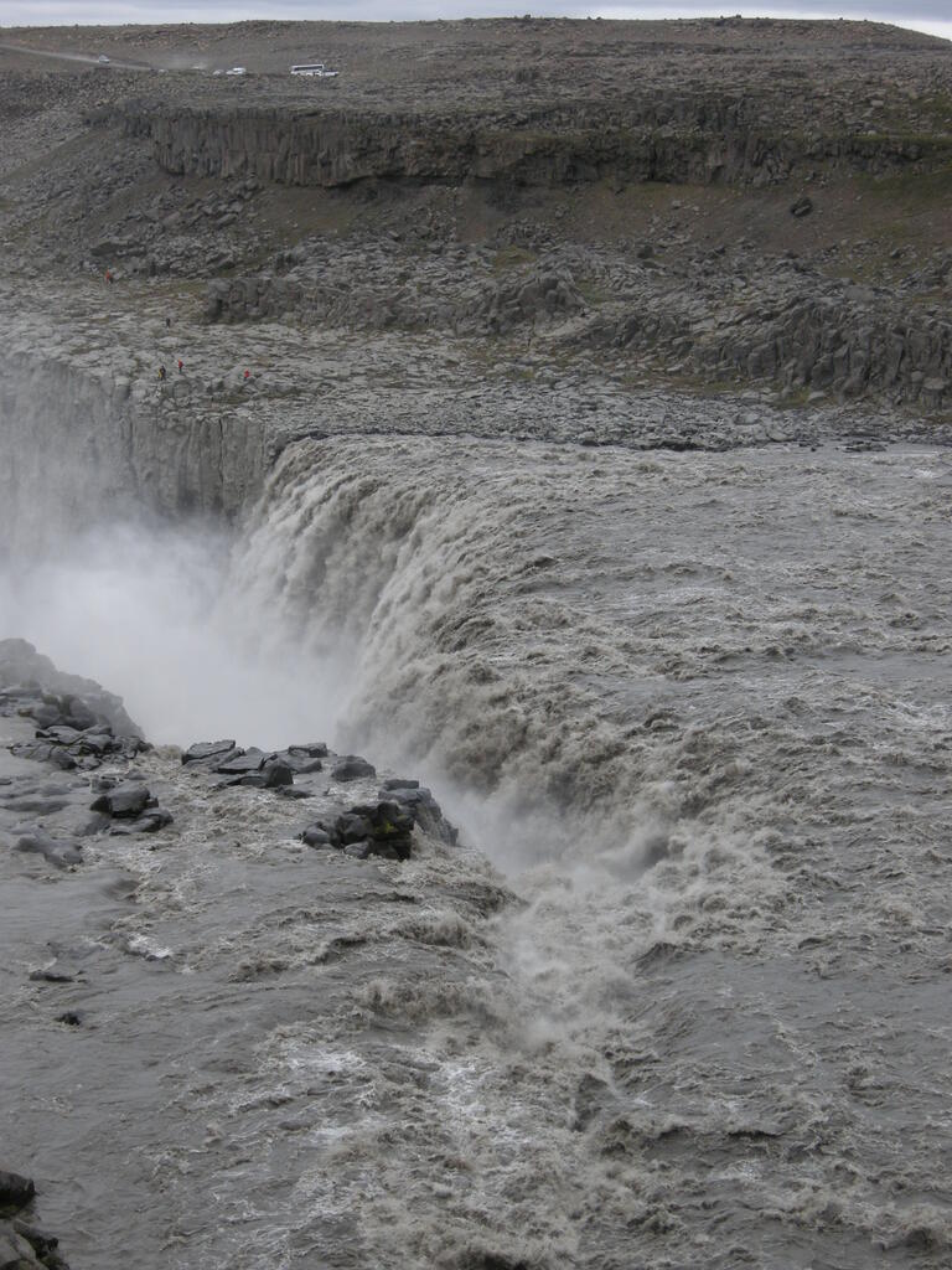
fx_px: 2714
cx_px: 476
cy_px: 635
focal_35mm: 74
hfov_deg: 19.9
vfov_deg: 26.3
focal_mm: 15.7
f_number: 4.8
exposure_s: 1/156
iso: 100
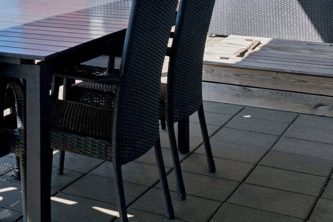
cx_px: -116
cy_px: -98
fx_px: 731
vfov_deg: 16.0
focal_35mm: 79
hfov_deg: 22.5
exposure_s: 1/320
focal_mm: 19.5
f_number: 8
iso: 200
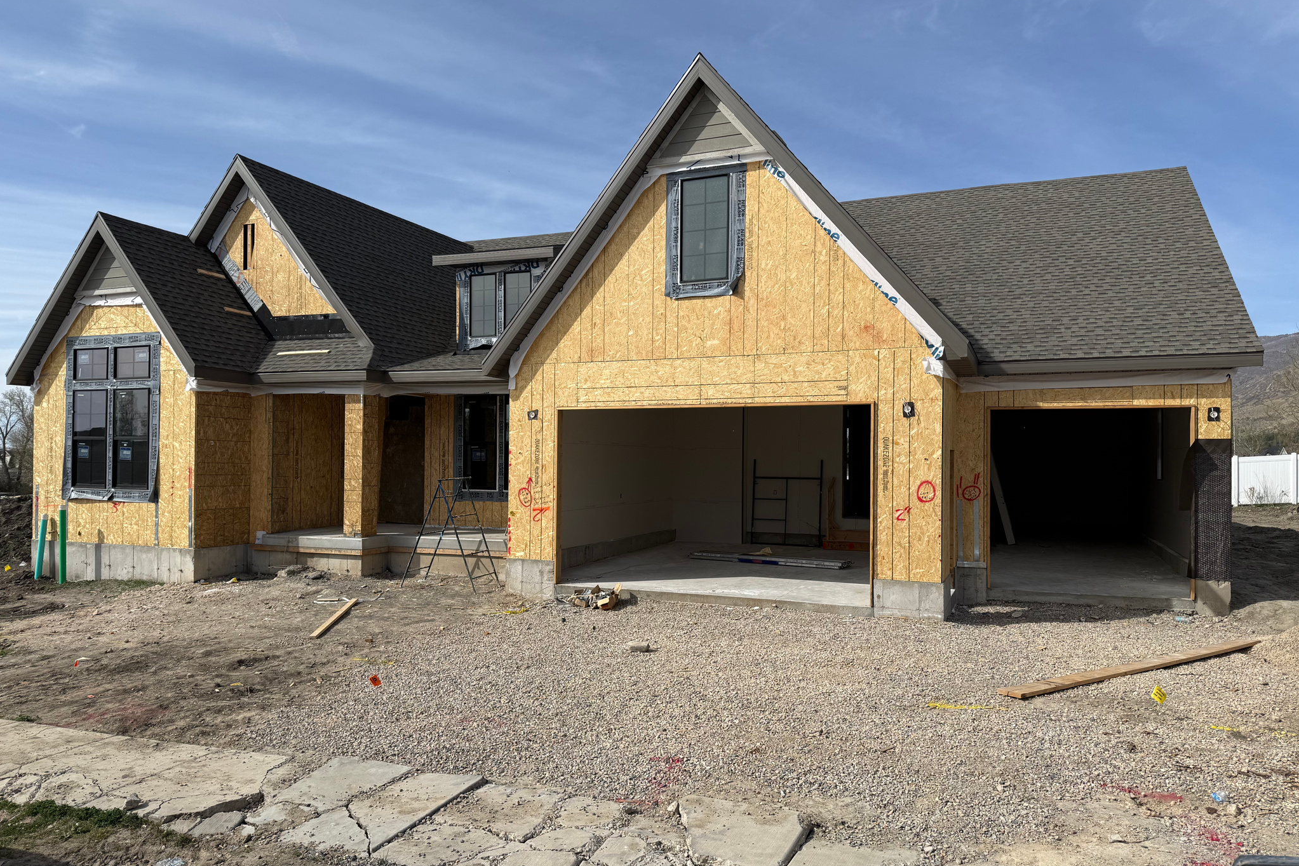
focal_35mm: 25
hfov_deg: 71.5
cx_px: 649
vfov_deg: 51.3
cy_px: 456
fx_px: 902
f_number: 1.78
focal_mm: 6.76
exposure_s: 1/5714
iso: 80
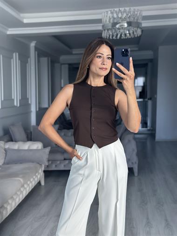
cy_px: 118
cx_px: 88
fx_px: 327
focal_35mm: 48
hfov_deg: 30.3
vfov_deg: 39.6
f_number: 1.78
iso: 100
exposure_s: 1/172
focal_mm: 6.86
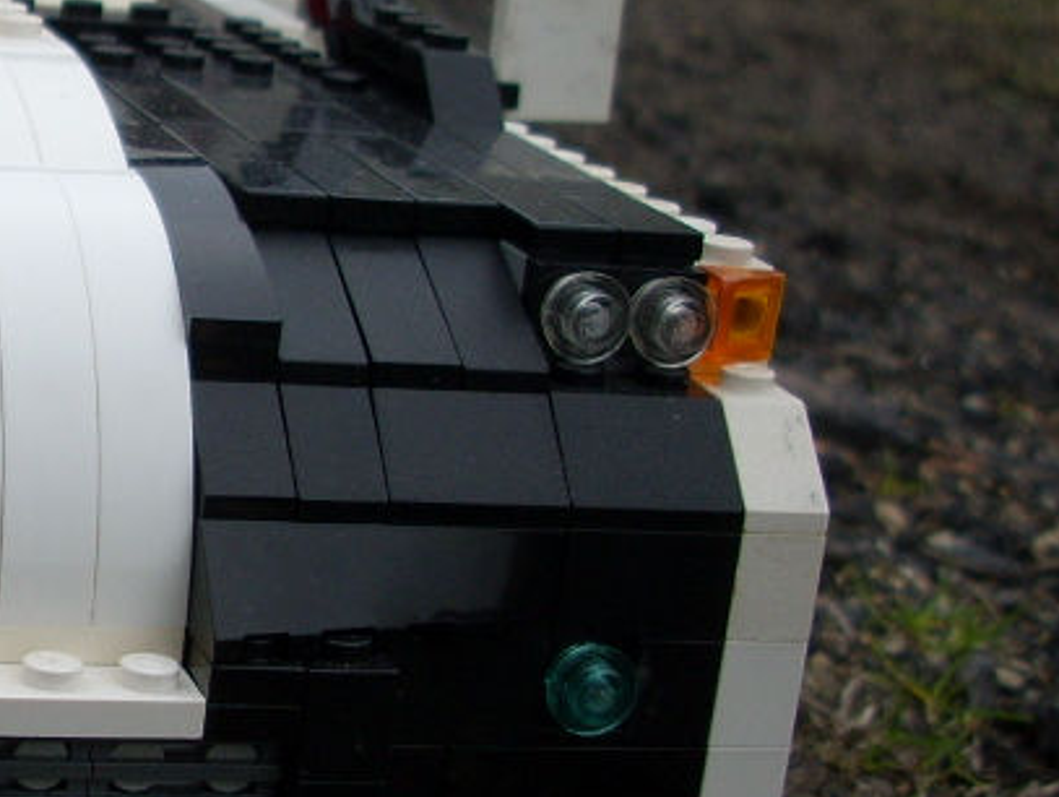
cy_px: 370
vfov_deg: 15.9
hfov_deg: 20.1
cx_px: -127
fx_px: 2848
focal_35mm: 93
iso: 64
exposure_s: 1/162
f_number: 2.8
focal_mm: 6.2
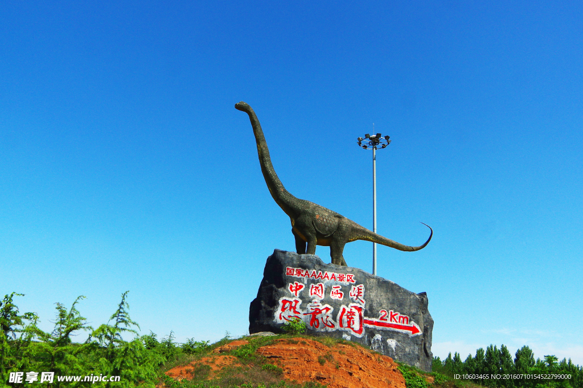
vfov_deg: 47.9
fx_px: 437
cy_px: 194
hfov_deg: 67.4
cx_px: 292
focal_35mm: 27
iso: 200
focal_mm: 18
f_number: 5.6
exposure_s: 1/2500
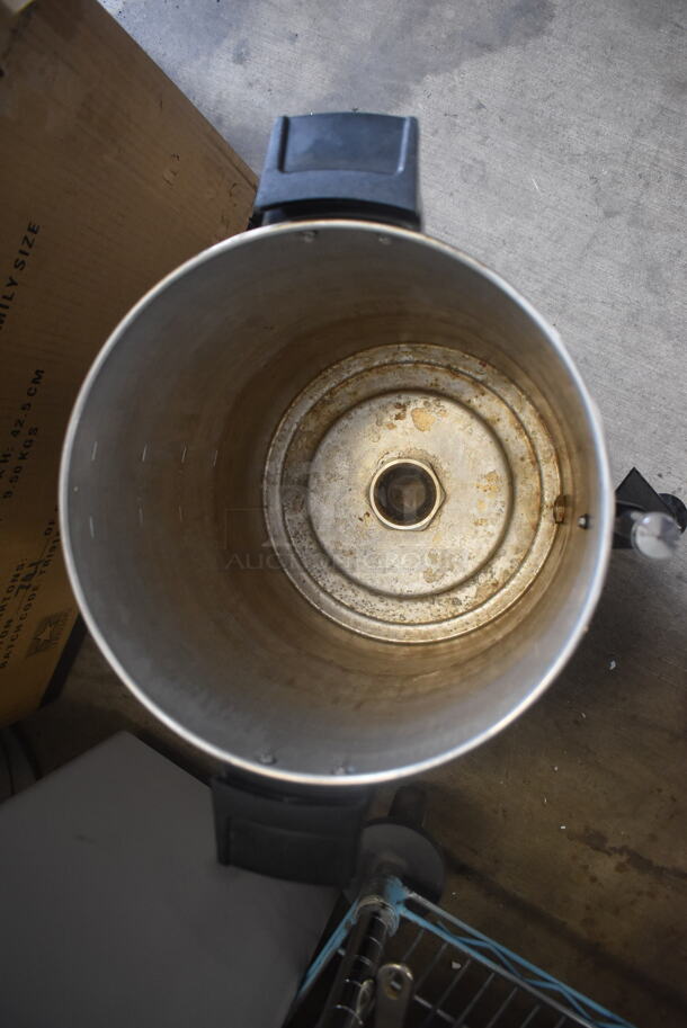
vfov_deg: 67.3
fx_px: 772
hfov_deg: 48.0
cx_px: 344
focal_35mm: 27
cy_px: 514
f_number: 3.5
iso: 1250
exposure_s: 1/125
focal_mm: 18
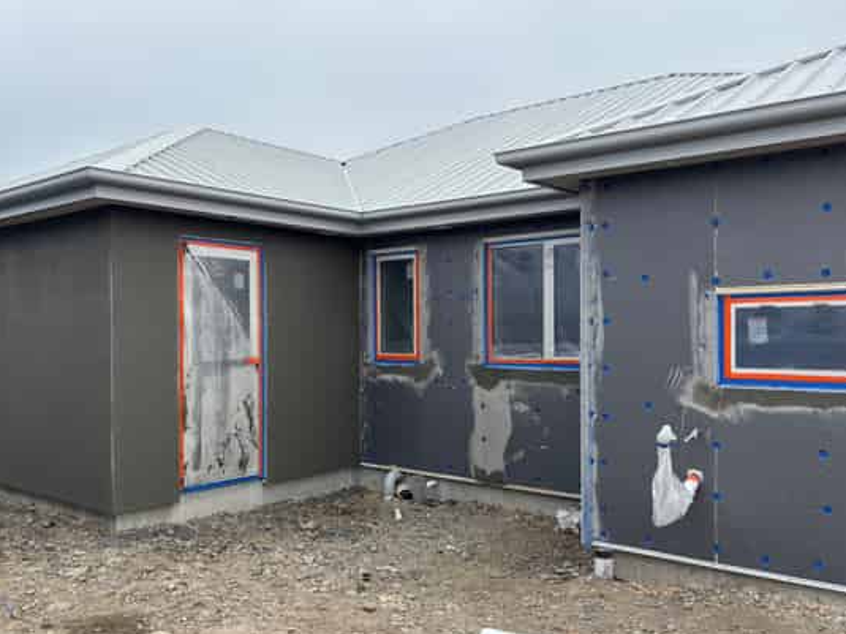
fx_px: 782
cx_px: 365
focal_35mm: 32
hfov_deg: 56.6
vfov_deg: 44.1
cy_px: 336
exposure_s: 1/1751
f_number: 1.6
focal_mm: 5.96
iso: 50
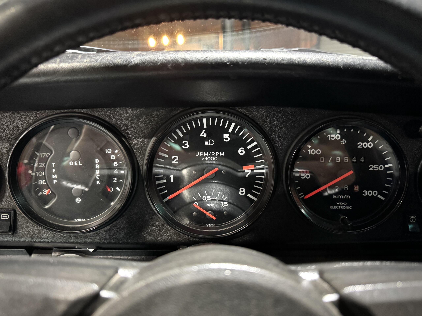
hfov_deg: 71.6
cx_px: 211
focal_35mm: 24
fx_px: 293
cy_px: 158
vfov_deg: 56.8
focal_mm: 6.76
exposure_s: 1/30
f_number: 1.78
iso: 1250
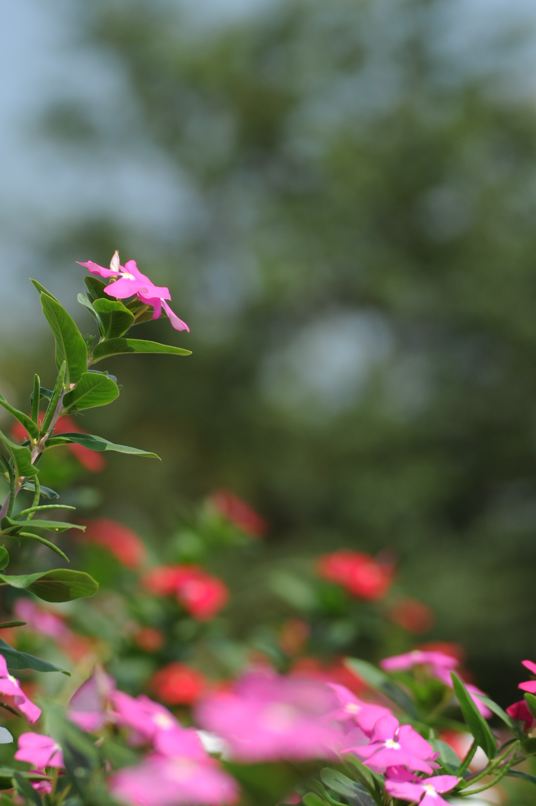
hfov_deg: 8.0
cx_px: 253
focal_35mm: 171
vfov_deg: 12.0
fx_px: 3824
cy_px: 290
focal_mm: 102
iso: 200
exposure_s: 1/1600
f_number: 4.2
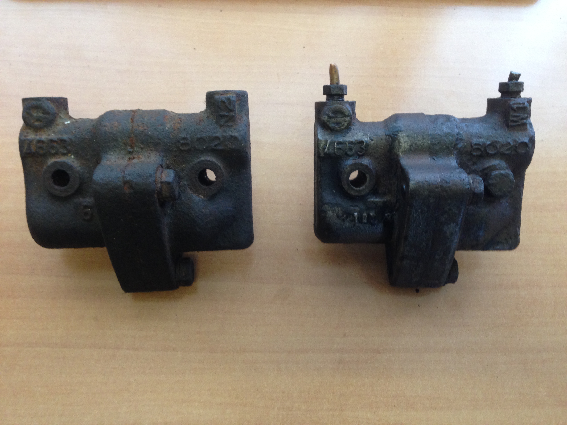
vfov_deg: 42.9
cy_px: 212
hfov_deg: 55.4
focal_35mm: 33
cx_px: 284
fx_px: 541
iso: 160
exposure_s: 1/20
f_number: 2.4
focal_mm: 4.12
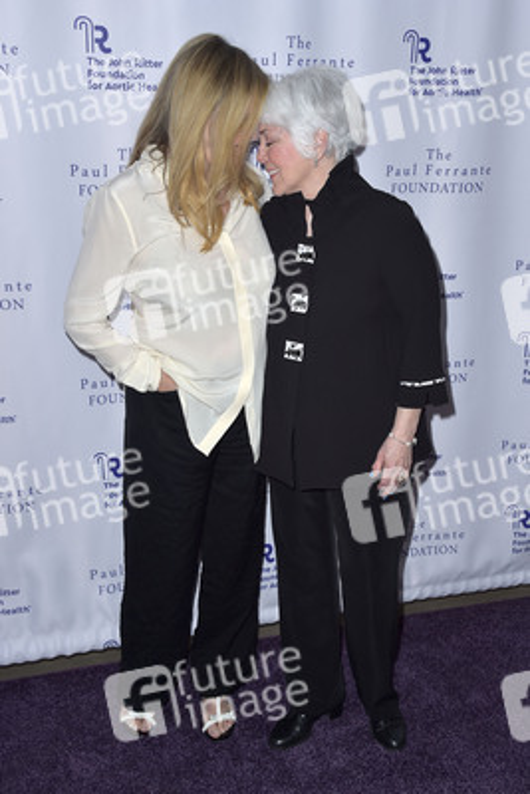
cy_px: 397
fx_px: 883
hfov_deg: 33.4
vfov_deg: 48.4
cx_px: 265
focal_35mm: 40
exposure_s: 1/250
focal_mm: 40
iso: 400
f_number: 6.3
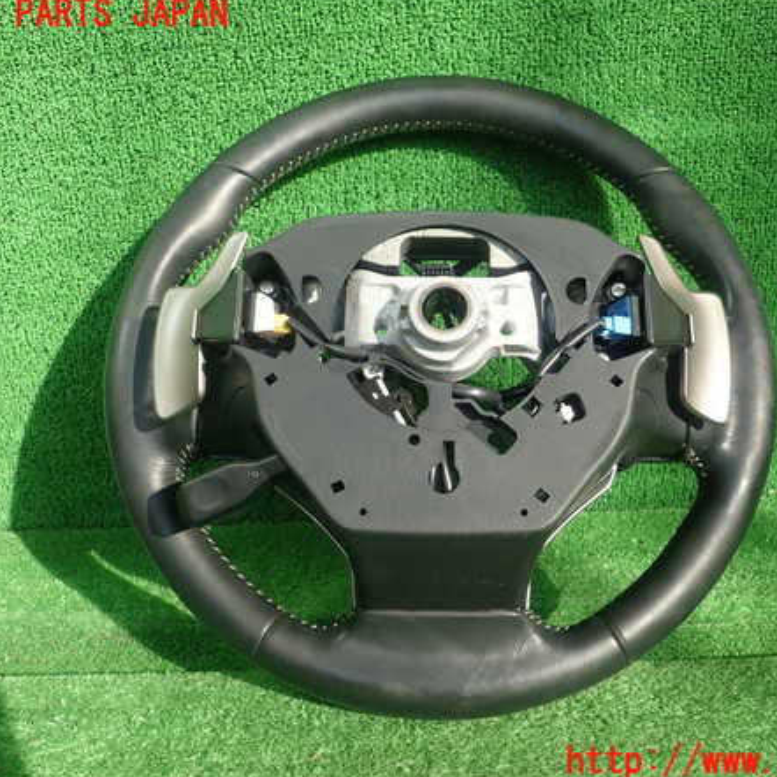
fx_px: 914
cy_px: 388
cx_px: 436
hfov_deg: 46.0
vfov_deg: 46.0
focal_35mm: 36
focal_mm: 5.5
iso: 100
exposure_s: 1/125
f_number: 2.3
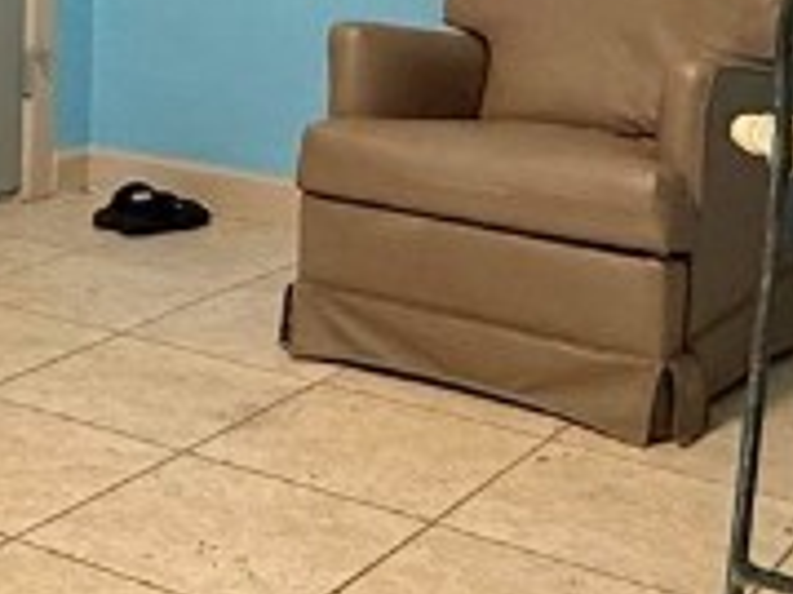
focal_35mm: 80
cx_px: 93
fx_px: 1831
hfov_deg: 23.8
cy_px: -284
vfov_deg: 16.8
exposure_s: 1/60
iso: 500
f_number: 2.2
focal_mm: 2.22
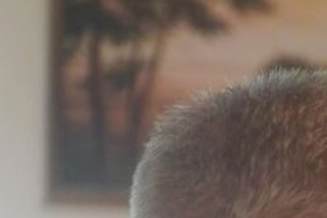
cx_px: 564
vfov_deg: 4.5
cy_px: 383
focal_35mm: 305
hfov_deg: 6.6
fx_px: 2770
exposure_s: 1/200
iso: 1600
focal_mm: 50
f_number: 4
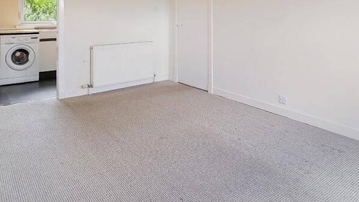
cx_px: 173
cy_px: 32
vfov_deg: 41.9
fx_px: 247
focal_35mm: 26
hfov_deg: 71.9
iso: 200
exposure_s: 1/60
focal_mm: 7
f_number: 2.8
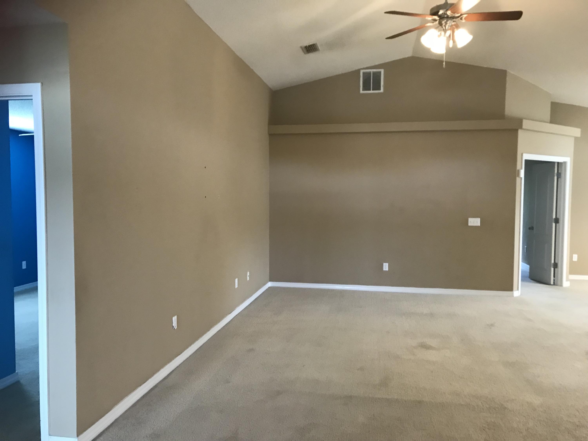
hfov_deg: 63.4
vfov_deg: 49.7
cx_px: 294
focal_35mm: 28
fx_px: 476
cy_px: 220
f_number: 1.8
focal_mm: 3.99
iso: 64
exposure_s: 1/15
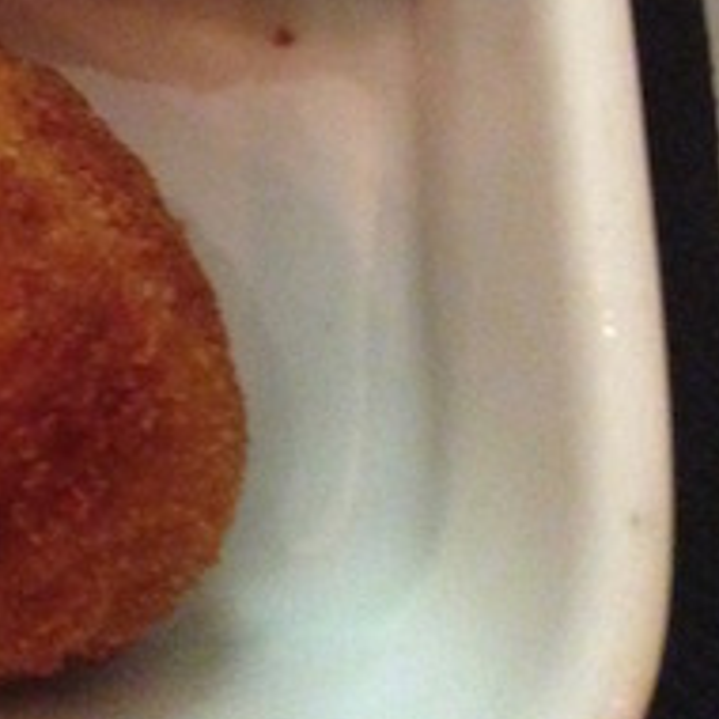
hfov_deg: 18.3
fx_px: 2162
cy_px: -269
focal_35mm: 92
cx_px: -34
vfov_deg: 17.5
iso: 800
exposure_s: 1/15
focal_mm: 4.12
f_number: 2.4
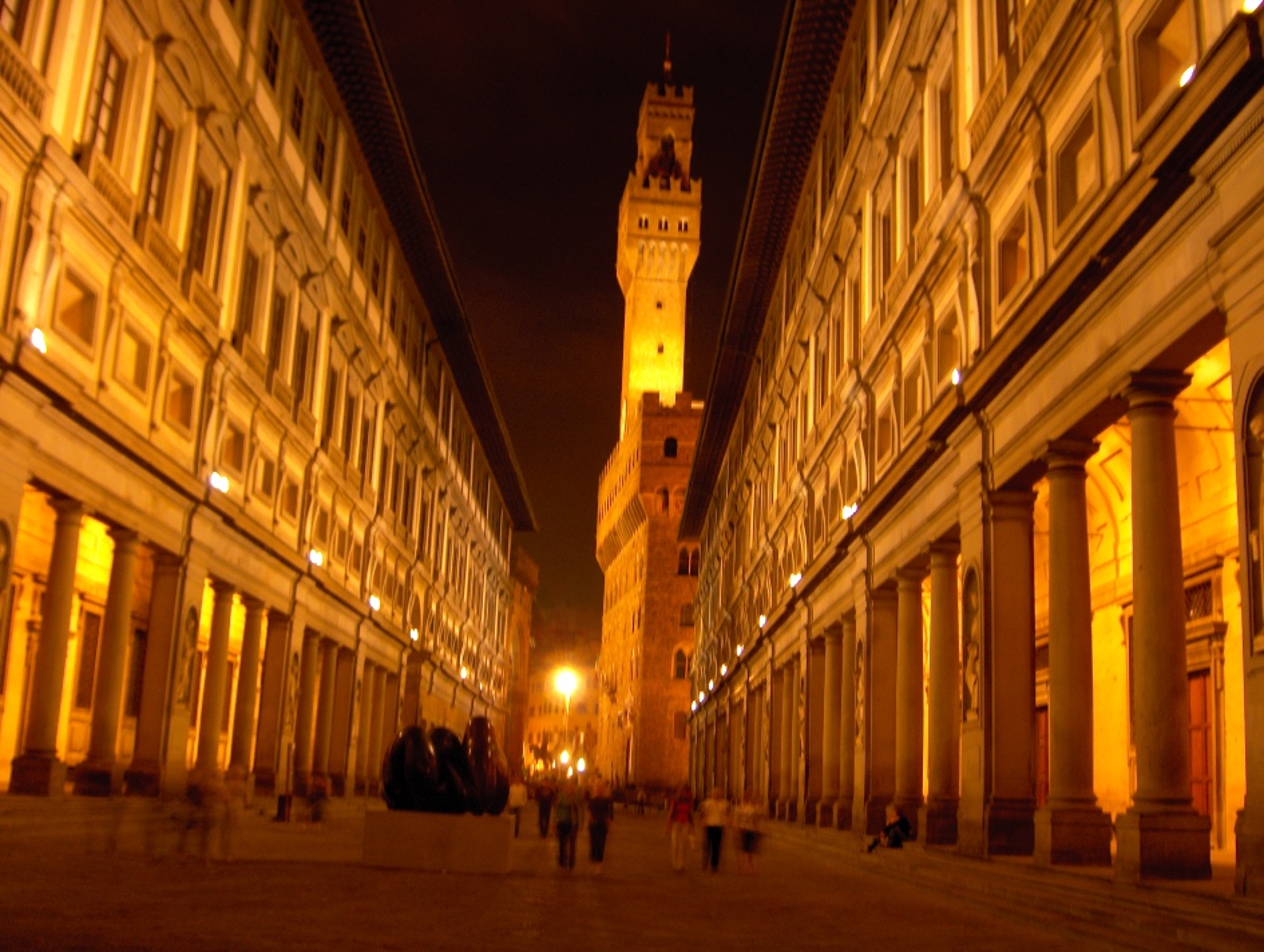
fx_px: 1426
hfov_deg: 47.8
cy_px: 476
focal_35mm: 39
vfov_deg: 36.9
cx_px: 632
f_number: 2.8
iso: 100
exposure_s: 2.42
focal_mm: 8
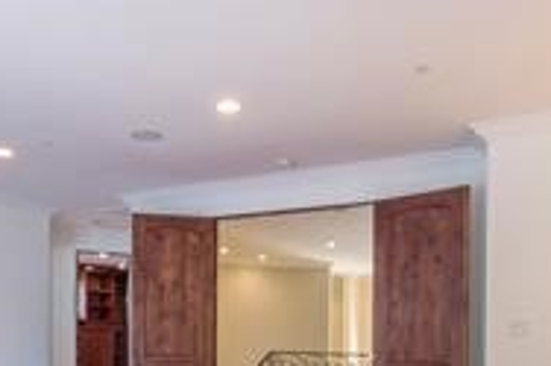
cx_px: 220
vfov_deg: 34.4
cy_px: 343
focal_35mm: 36
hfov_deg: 52.8
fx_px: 551
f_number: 22
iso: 200
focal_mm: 15
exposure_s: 1.6
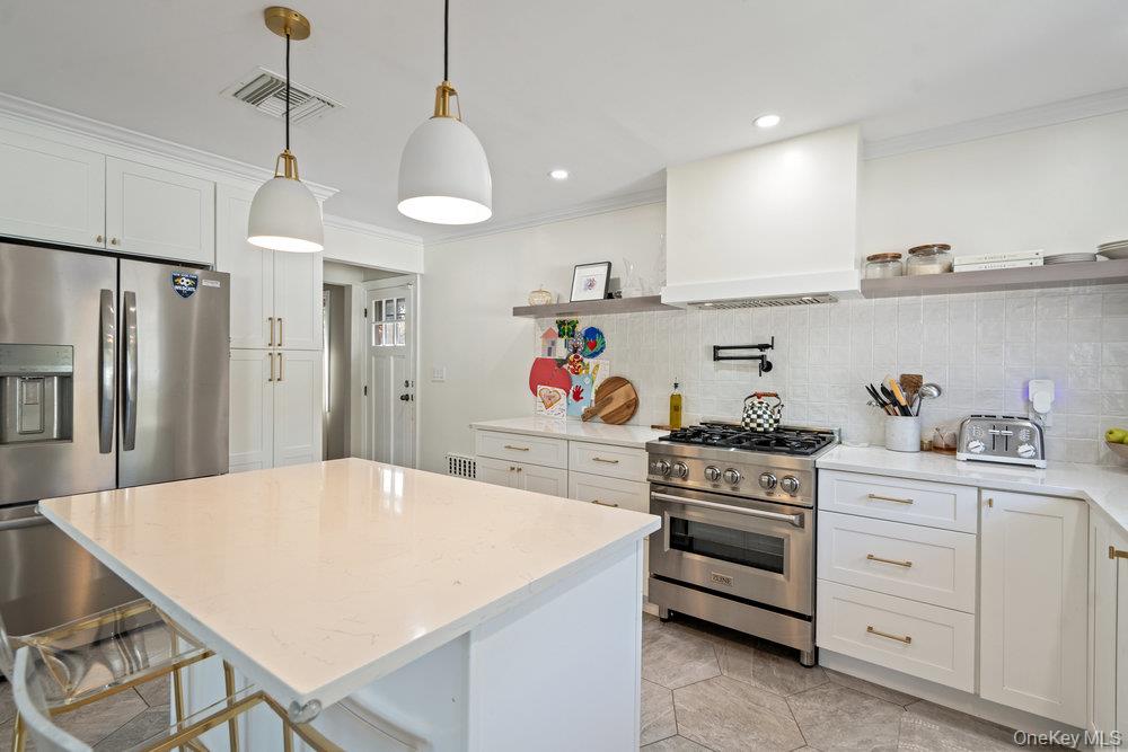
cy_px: 376
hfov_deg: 96.7
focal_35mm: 16
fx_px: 501
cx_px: 564
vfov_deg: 73.8
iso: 160
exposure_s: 1/10
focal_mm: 16
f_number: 5.6
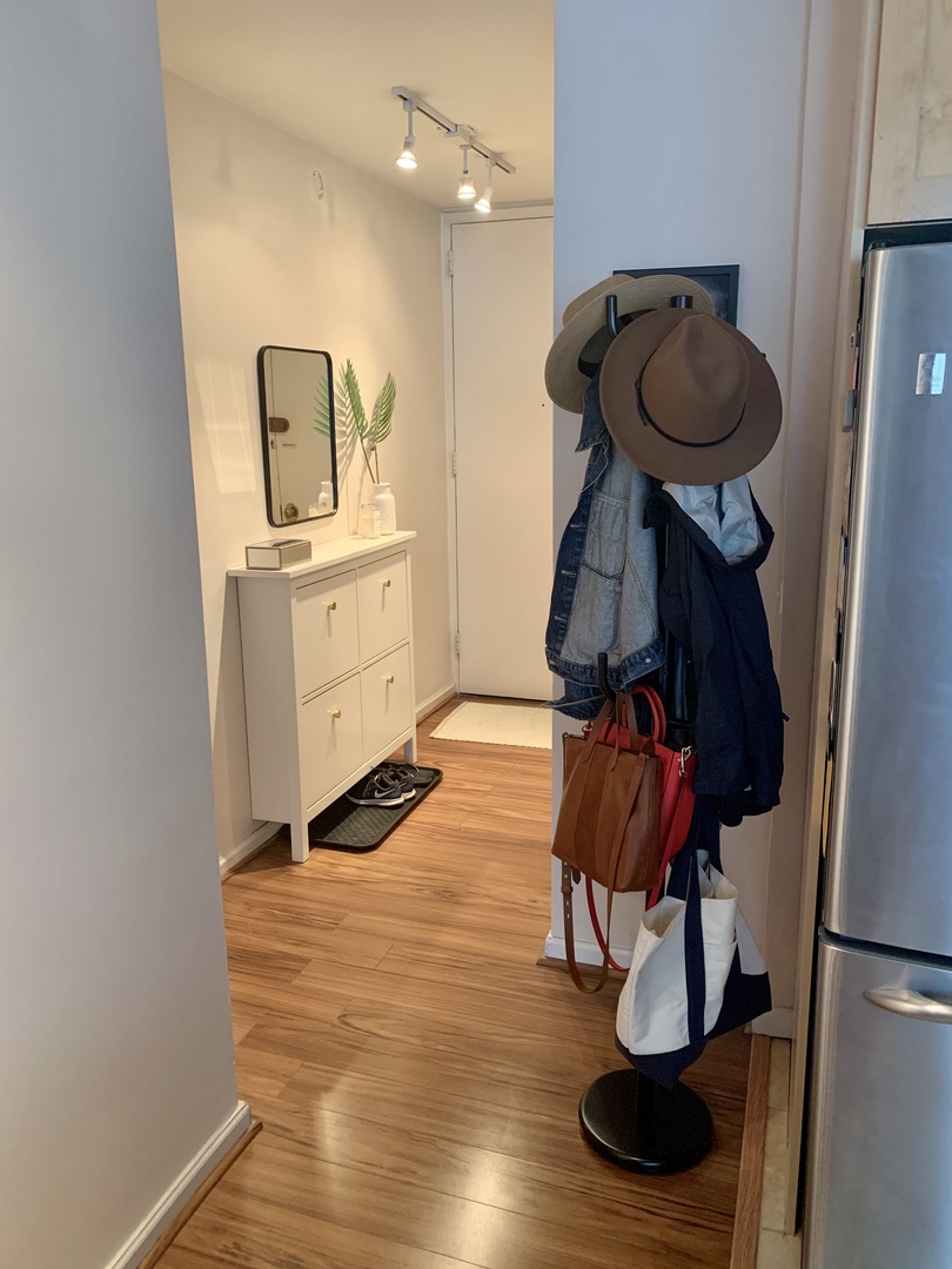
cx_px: 476
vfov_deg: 67.3
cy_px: 634
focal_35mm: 26
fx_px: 953
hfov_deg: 53.1
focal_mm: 4.25
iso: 320
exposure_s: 1/60
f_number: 1.8
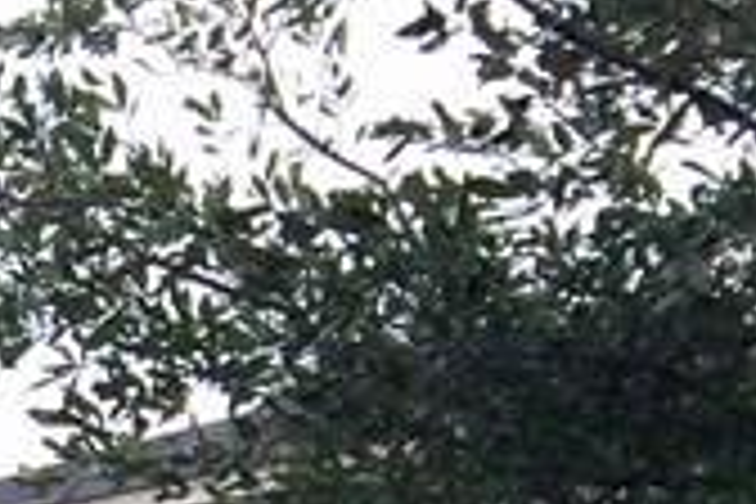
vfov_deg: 7.1
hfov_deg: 9.0
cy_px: 1134
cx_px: -1530
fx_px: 3864
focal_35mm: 184
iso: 32
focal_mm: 4.15
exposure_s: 1/933
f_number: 2.2
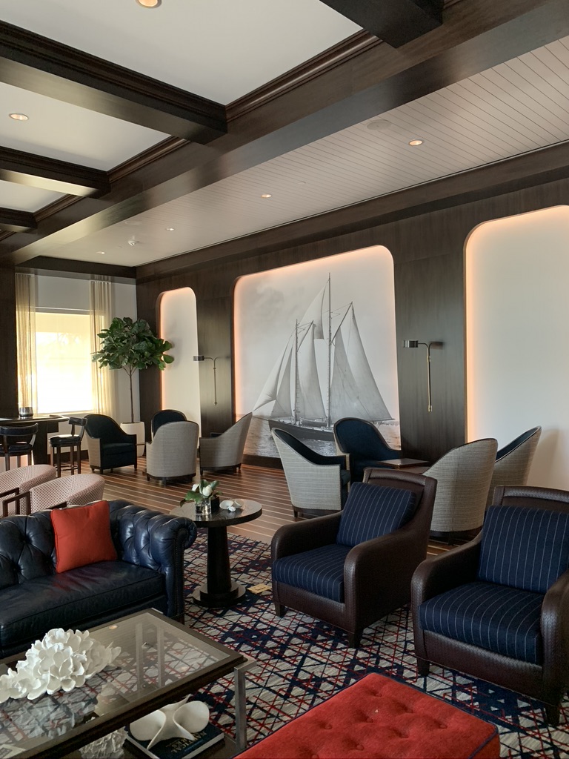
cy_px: 380
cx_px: 284
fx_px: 570
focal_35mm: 26
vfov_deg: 67.3
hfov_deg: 53.1
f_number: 1.8
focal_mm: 4.25
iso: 200
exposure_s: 1/60
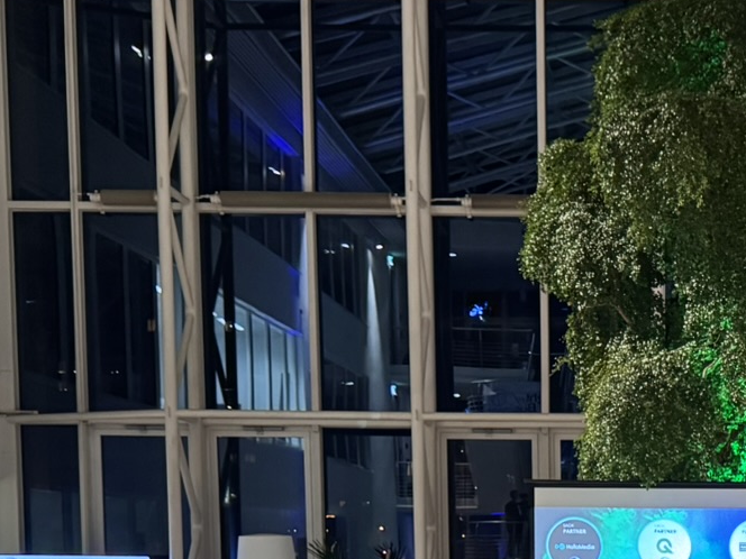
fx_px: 1595
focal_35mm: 74
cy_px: 693
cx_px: 681
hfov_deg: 25.5
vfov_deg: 18.7
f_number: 1.78
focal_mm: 6.76
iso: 800
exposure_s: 1/40
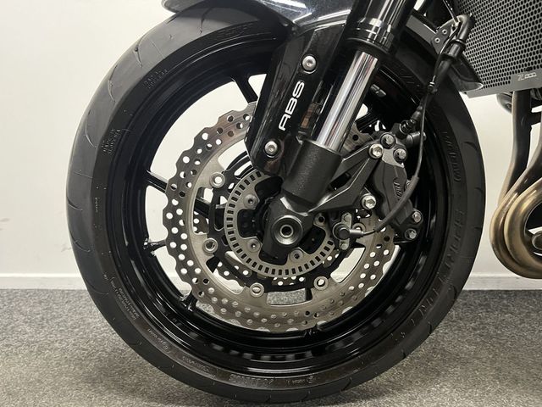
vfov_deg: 53.1
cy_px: 204
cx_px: 271
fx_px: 407
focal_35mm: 26
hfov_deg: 67.3
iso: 500
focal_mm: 5.1
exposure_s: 1/33
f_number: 1.6
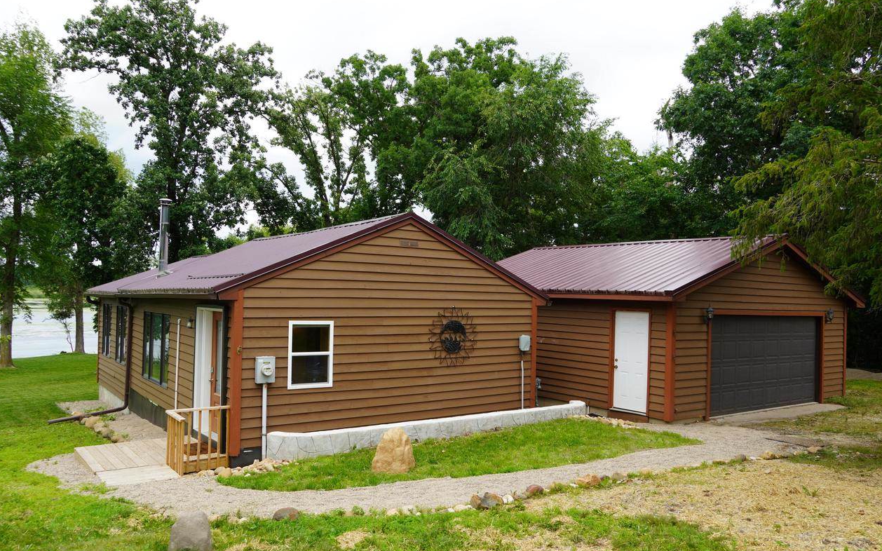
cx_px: 444
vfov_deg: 44.5
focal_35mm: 28
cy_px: 291
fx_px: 673
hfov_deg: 66.5
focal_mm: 18
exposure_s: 1/100
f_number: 7.1
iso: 100
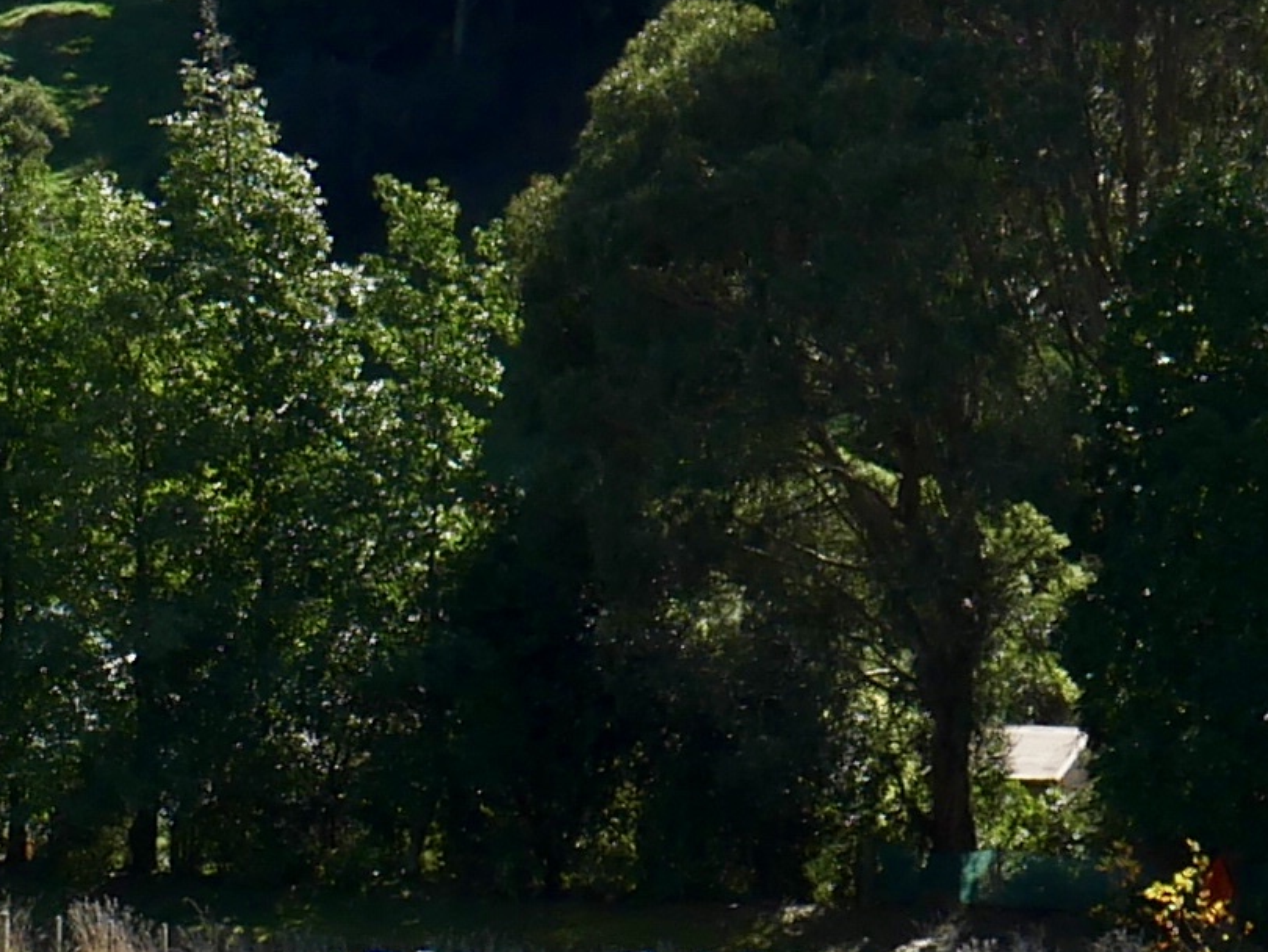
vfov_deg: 6.2
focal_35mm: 238
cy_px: 689
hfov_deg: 8.0
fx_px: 8721
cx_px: -1091
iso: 200
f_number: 9
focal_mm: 21
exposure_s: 1/320
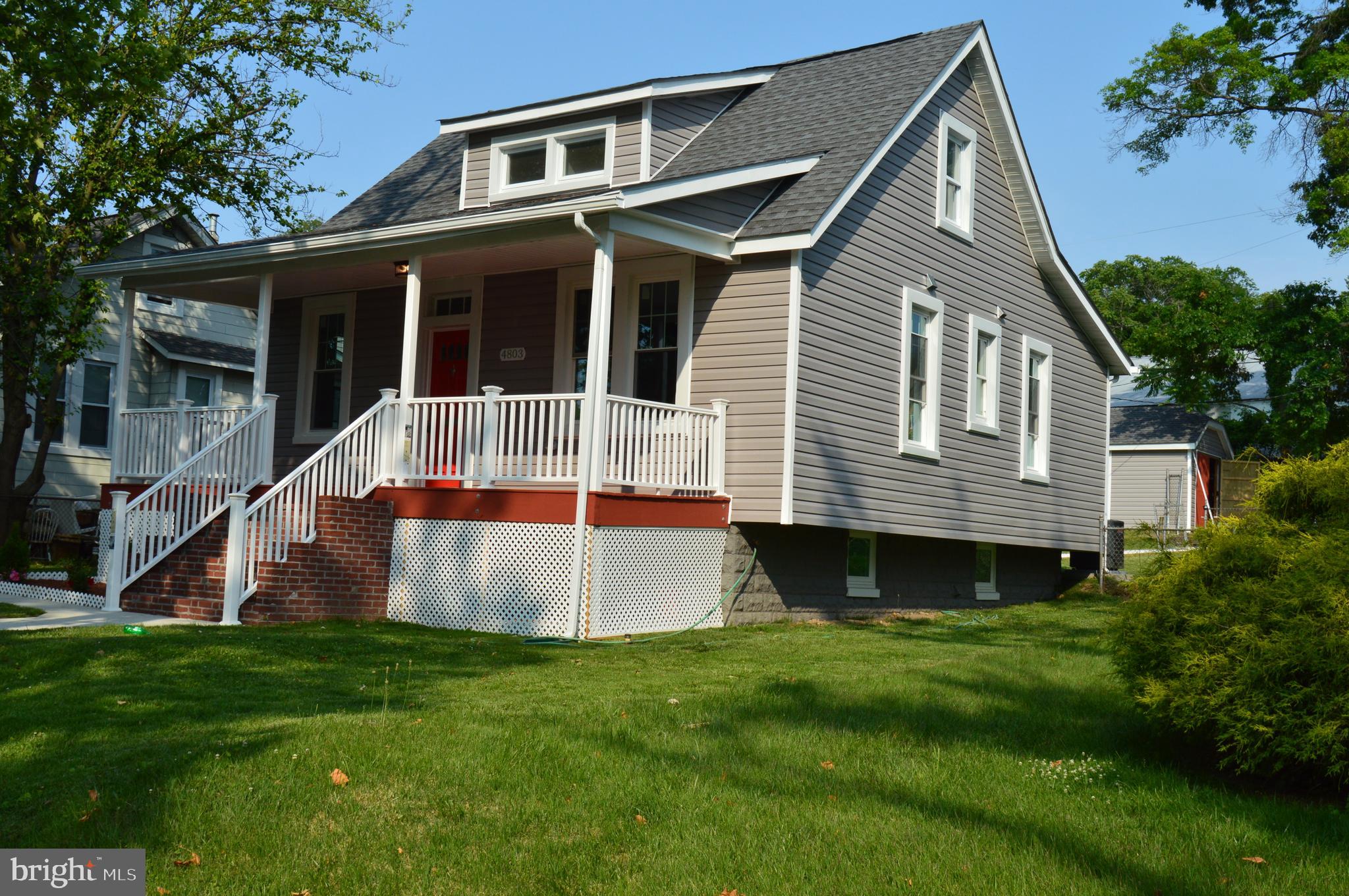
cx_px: 674
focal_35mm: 39
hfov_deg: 49.6
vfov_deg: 34.1
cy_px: 448
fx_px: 1460
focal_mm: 26
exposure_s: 1/500
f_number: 11
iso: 400
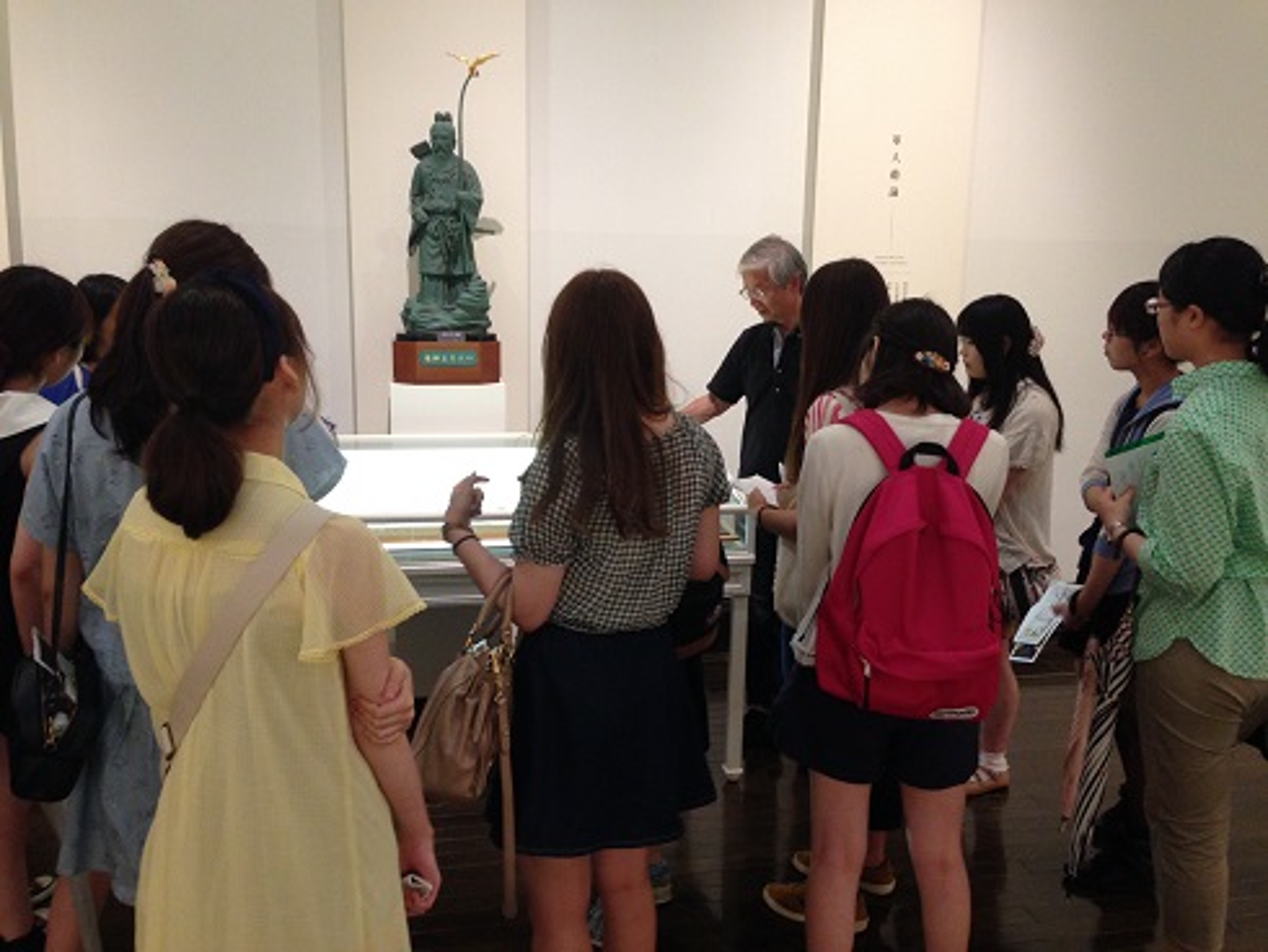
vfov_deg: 43.0
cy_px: 476
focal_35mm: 33
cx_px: 634
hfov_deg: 55.3
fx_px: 1209
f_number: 2.4
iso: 200
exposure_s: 1/20
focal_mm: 4.12
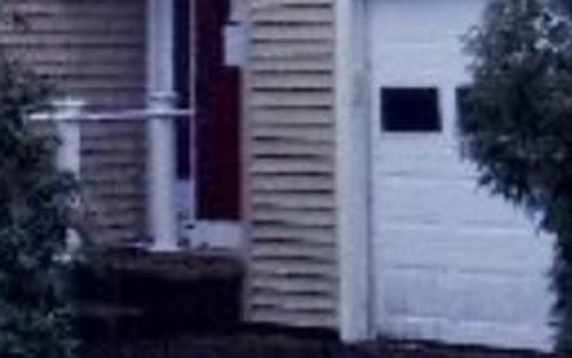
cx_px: 354
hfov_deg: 14.2
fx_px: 2292
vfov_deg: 8.5
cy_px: -332
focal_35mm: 147
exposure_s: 1/125
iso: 200
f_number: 10.8
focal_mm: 5.1
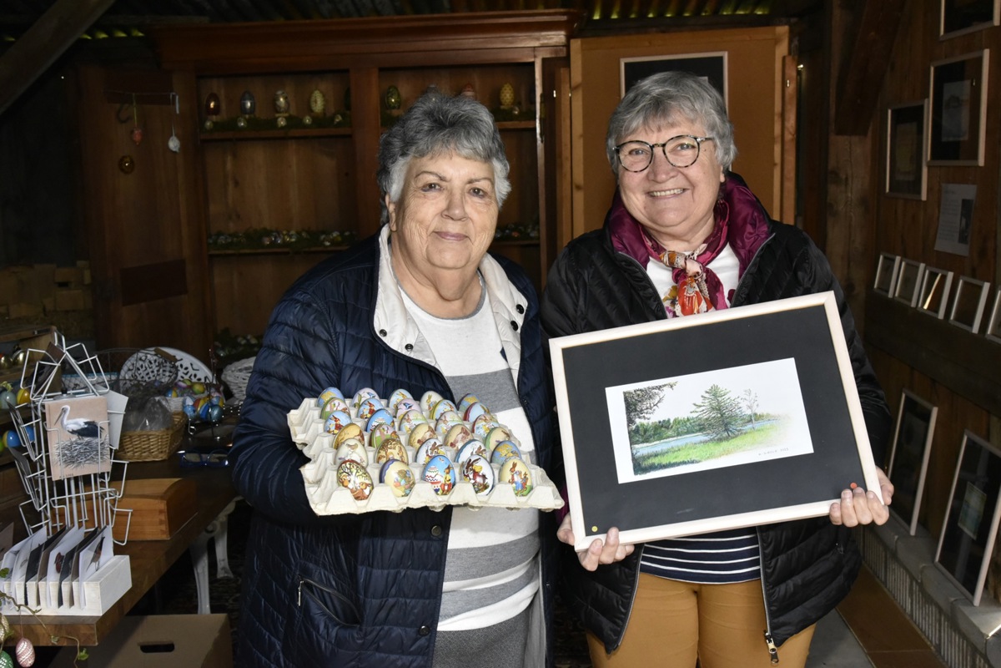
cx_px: 500
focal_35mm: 40
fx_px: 1112
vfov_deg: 33.4
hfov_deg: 48.5
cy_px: 334
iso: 6400
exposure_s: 1/160
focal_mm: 40
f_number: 11
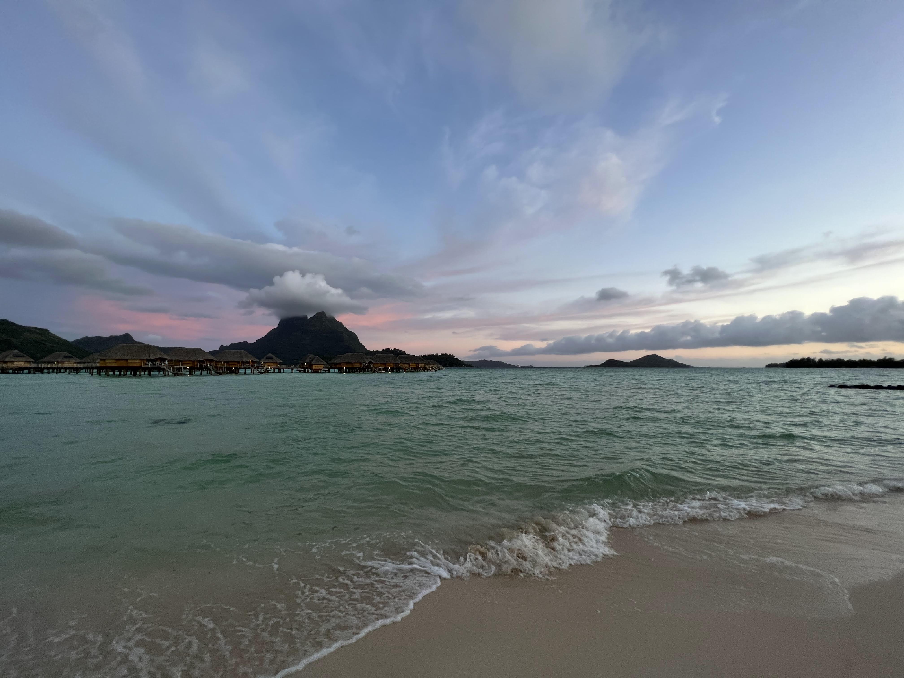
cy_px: 339
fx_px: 339
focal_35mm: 13
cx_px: 452
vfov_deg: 89.9
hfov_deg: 106.2
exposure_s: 1/121
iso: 160
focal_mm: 1.57
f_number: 1.8
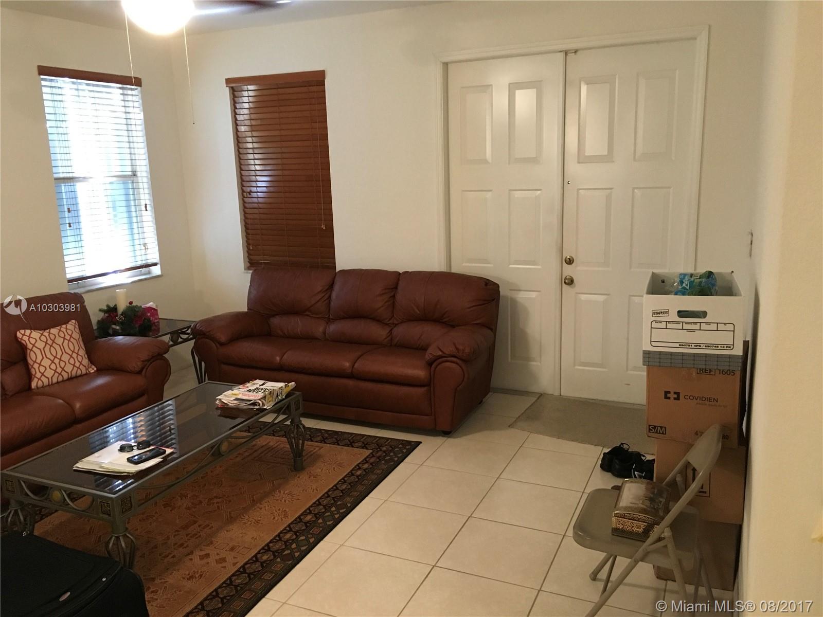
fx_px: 689
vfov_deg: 48.2
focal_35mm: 29
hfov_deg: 61.7
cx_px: 412
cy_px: 308
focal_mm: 4.15
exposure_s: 1/17
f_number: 2.2
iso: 200
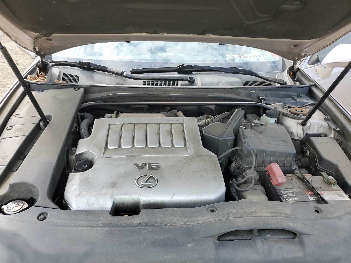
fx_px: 264
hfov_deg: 67.3
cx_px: 176
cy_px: 132
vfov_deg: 53.1
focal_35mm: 26
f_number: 1.5
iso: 50
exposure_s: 1/500
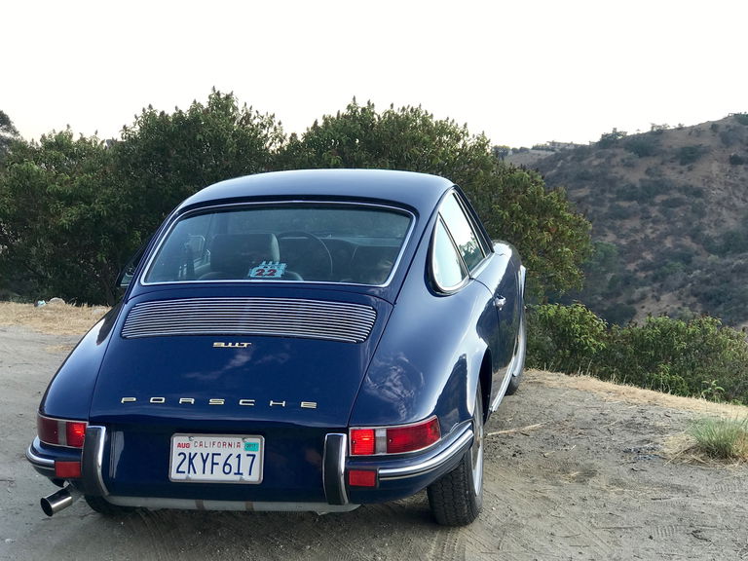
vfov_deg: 25.7
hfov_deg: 33.8
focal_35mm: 57
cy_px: 280
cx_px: 374
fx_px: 1232
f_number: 2.8
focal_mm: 6.6
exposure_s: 1/128
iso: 20
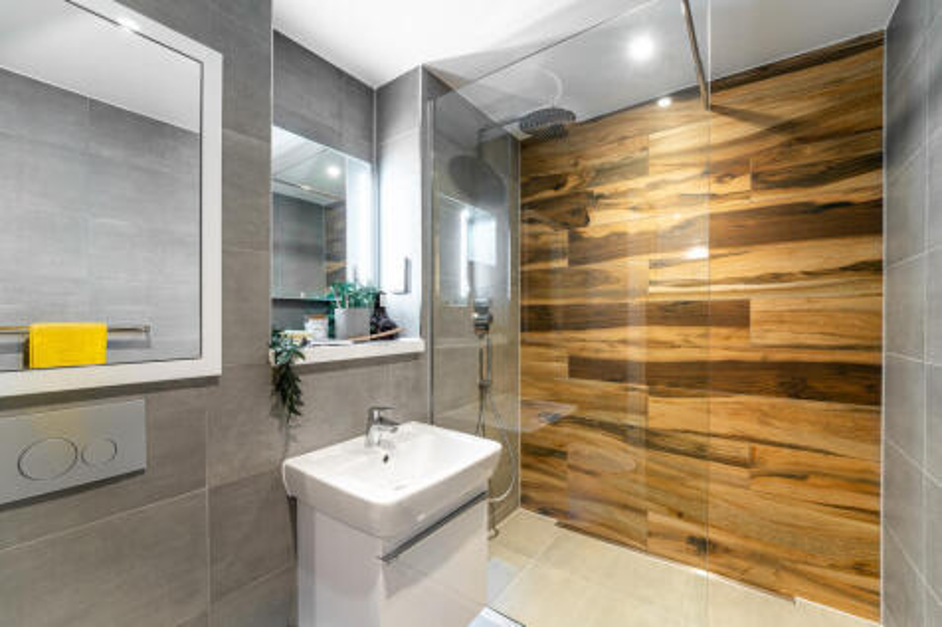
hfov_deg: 104.3
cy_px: 314
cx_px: 471
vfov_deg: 81.2
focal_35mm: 14
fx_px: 366
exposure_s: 1.3
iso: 100
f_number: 11
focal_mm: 14
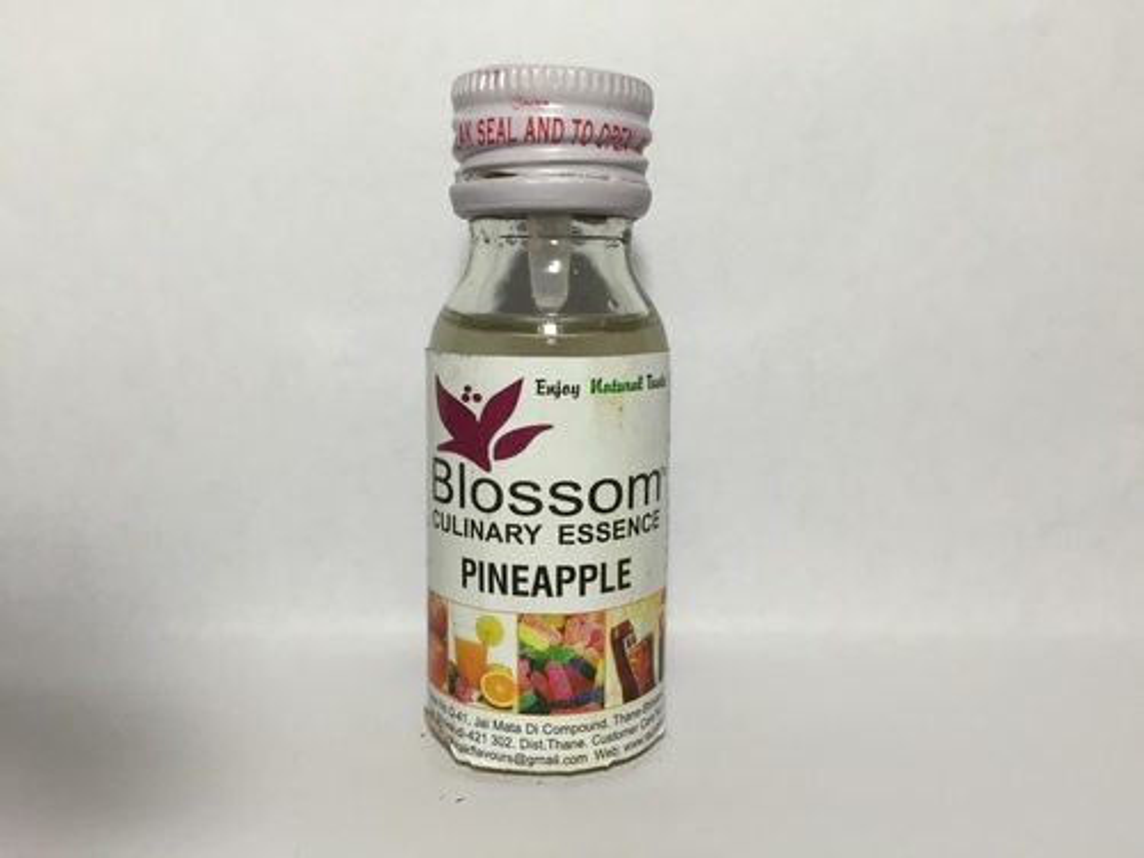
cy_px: 429
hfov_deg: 61.7
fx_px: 958
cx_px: 572
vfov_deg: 48.2
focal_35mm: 29
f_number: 2.2
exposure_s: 1/33
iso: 40
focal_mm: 4.15
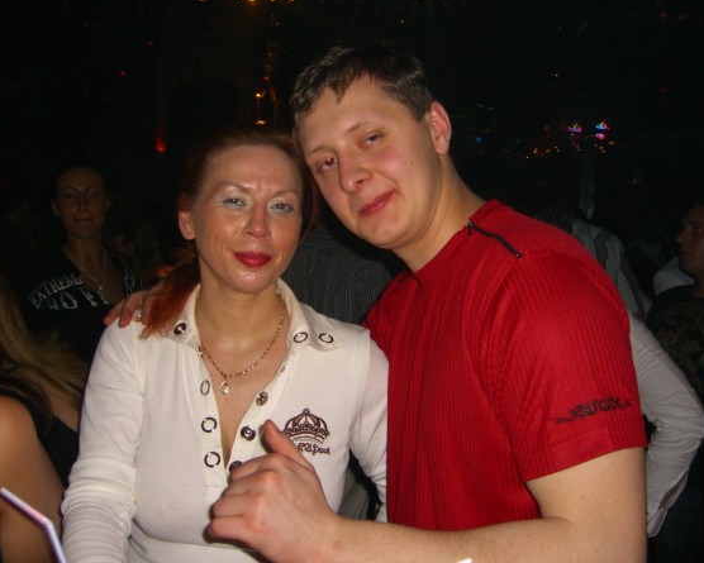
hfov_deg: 45.8
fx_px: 834
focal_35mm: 40
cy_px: 281
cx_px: 349
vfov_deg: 37.3
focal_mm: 7.9
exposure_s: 1/60
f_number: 2.8
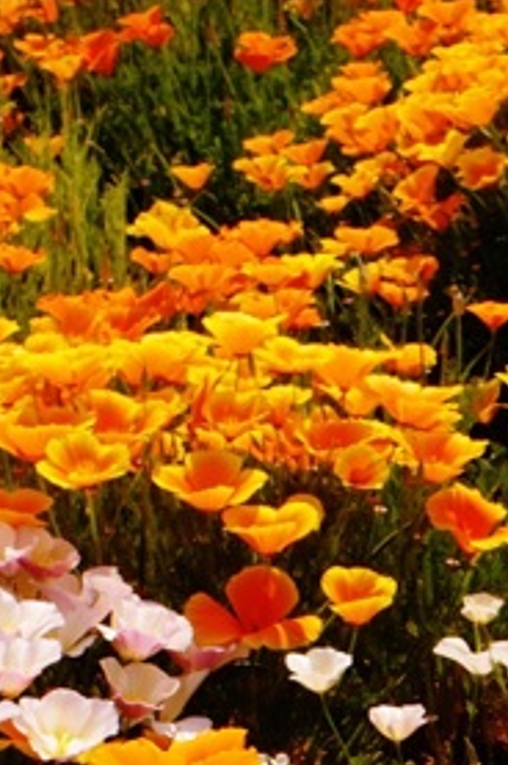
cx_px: 848
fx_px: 2822
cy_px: 972
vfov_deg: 14.8
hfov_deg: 9.9
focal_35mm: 133
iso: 200
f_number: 13
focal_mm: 24
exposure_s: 1/50
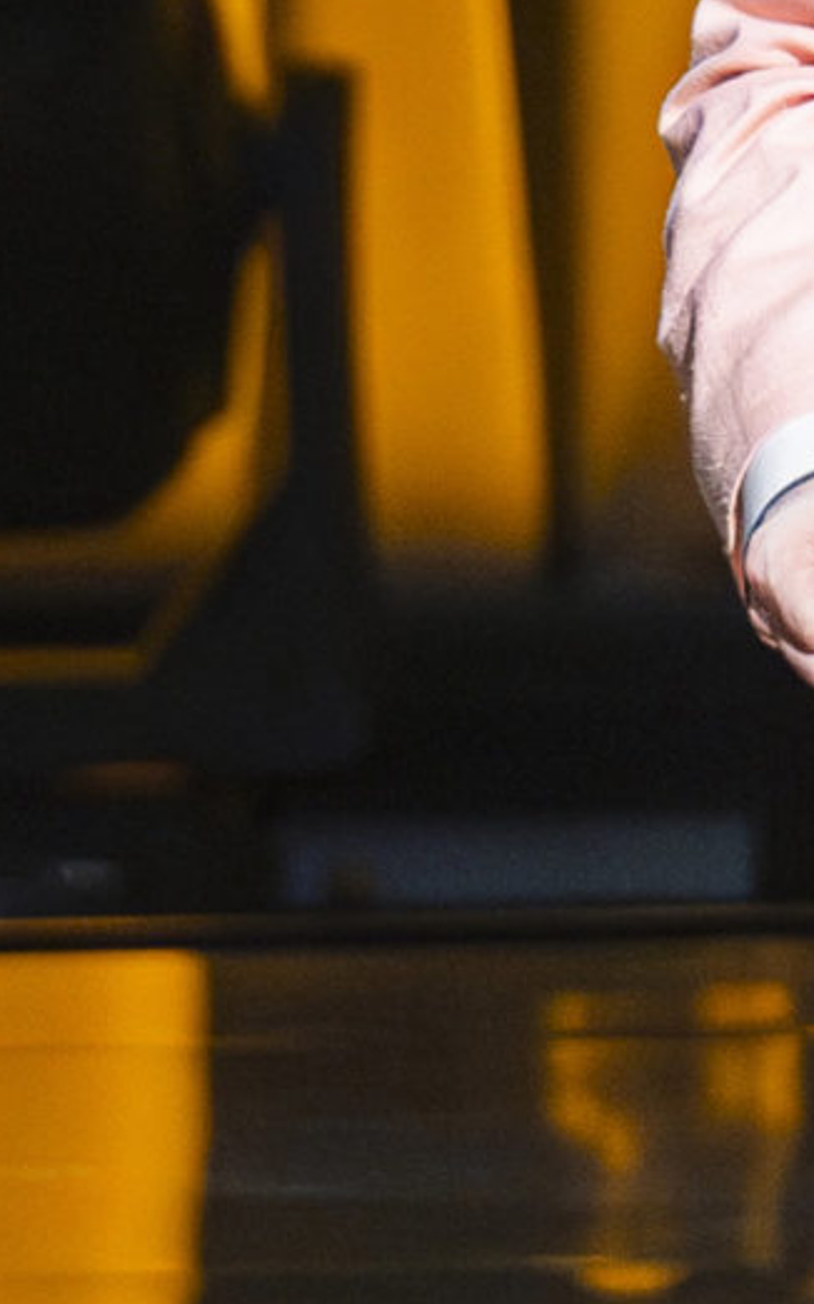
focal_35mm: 800
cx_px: 407
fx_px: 28411
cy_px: -44
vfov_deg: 2.6
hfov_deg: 1.6
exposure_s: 1/320
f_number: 2.8
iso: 1250
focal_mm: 200
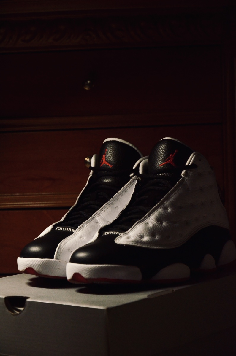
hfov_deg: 14.6
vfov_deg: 22.0
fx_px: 918
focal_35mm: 93
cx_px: 118
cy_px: 178
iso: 2000
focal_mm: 62
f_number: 5.3
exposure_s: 1/160
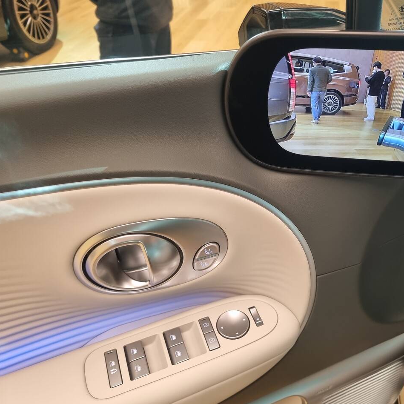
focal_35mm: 31
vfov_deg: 52.5
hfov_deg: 51.5
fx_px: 409
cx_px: 270
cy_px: 204
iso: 320
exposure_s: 1/40
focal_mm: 5.4
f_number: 1.8
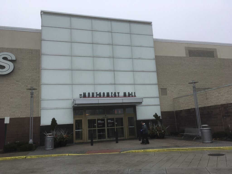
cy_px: 87
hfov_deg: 61.7
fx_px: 194
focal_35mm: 29
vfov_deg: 48.2
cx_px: 116
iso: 25
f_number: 2.2
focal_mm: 4.15
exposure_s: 1/557
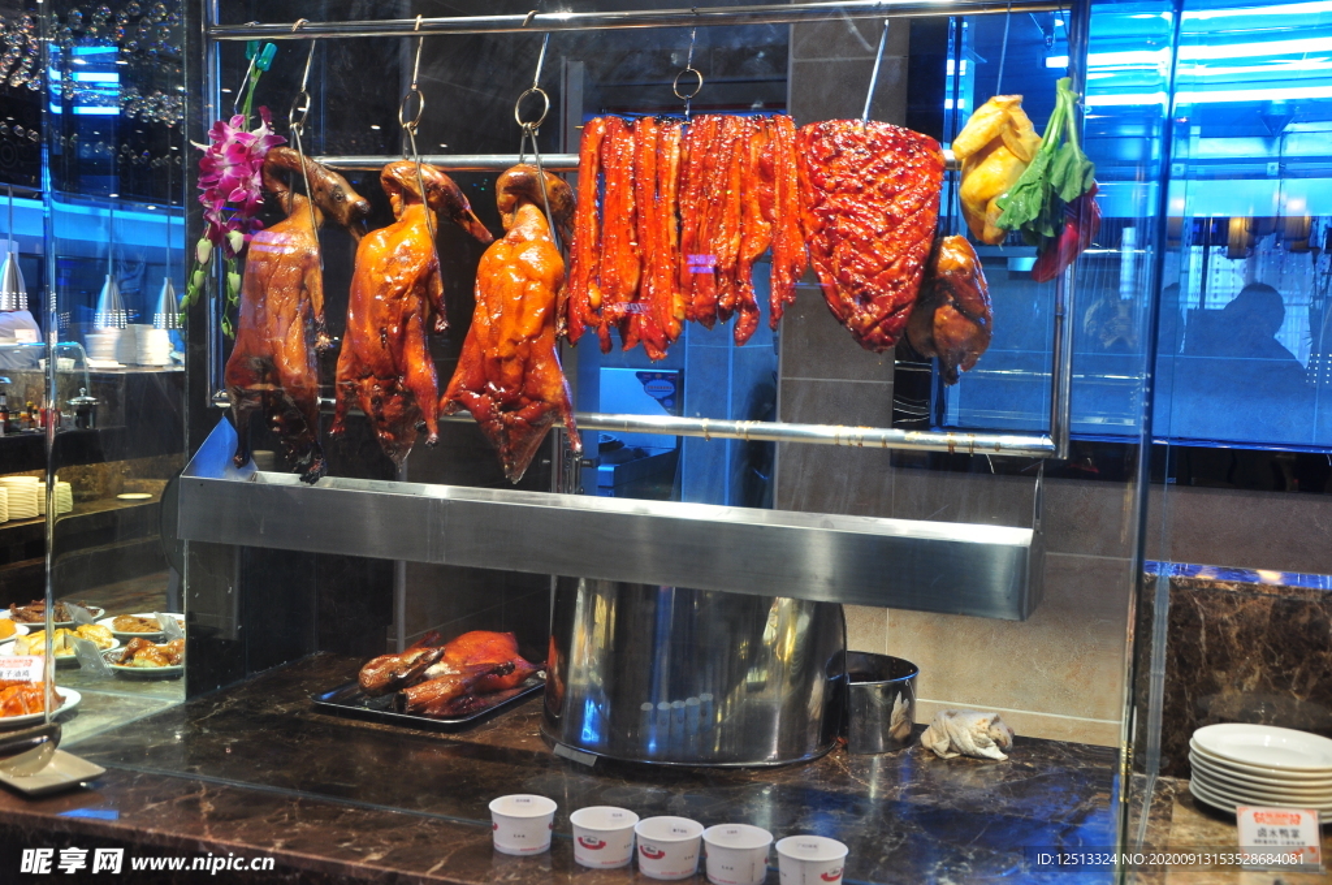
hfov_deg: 46.5
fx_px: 1552
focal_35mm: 42
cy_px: 442
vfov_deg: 31.8
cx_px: 666
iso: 200
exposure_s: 1/15
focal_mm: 28
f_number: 4.5
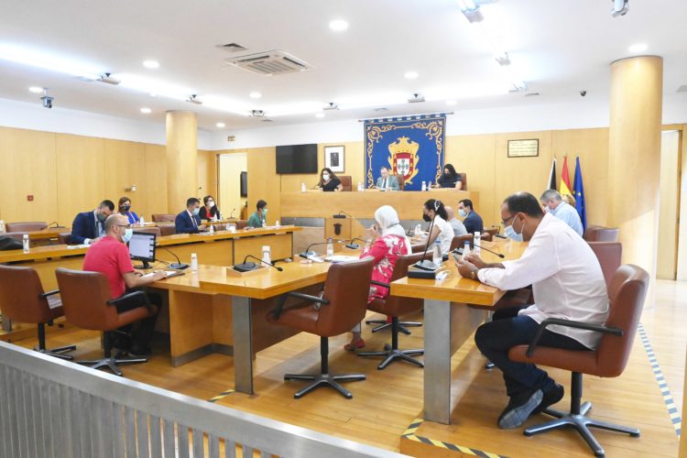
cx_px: 344
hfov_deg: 73.7
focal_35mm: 24
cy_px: 229
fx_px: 458
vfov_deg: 53.1
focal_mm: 24
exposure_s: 1/160
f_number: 13
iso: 12800
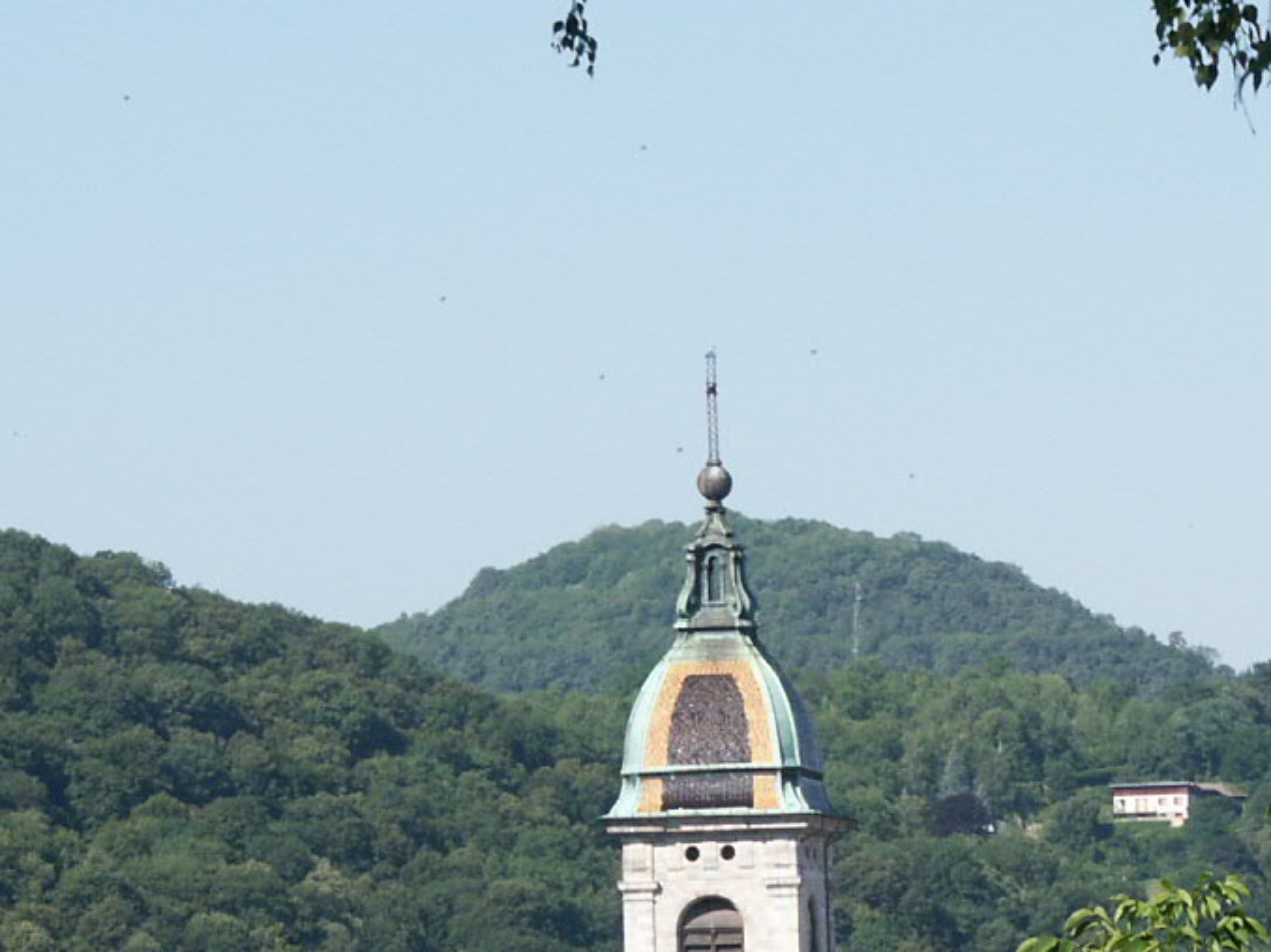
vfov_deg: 4.8
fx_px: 11268
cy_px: 982
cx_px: 658
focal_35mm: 307
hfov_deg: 6.5
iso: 100
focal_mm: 32.93
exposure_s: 1/750
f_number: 5.6
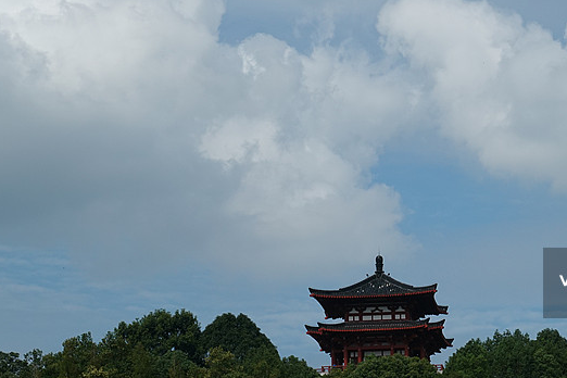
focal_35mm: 190
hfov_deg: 10.8
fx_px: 2992
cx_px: 351
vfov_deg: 7.2
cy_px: 148
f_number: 6.3
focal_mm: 45.23
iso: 125
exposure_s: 1/1000
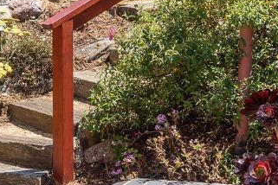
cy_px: -169
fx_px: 1033
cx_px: -138
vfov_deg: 9.6
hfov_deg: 14.3
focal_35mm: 134
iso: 100
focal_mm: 28.6
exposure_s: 1/250
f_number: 8
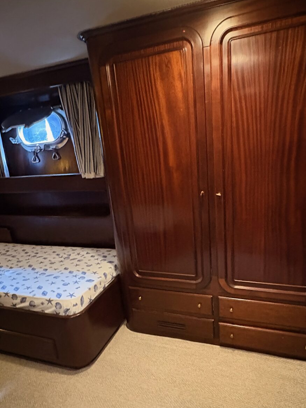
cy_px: 223
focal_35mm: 24
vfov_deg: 71.4
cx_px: 156
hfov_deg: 56.8
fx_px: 283
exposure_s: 1/25
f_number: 2.2
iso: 1600
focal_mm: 2.22
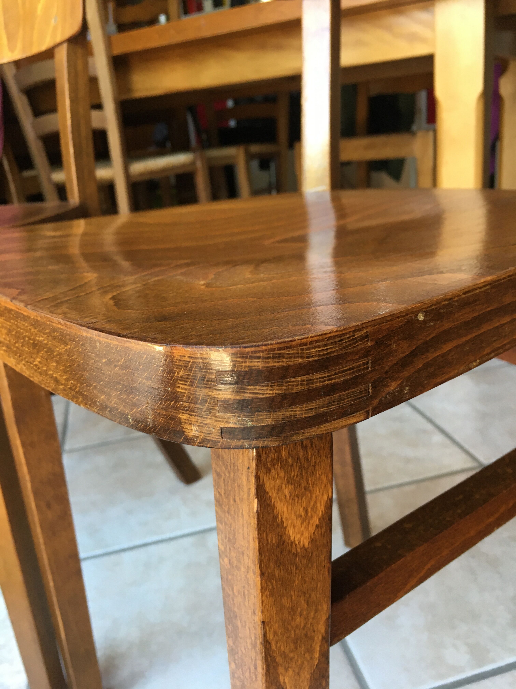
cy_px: 344
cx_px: 258
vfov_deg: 61.7
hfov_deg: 48.2
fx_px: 576
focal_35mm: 29
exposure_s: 1/33
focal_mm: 4.15
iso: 50
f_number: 2.2
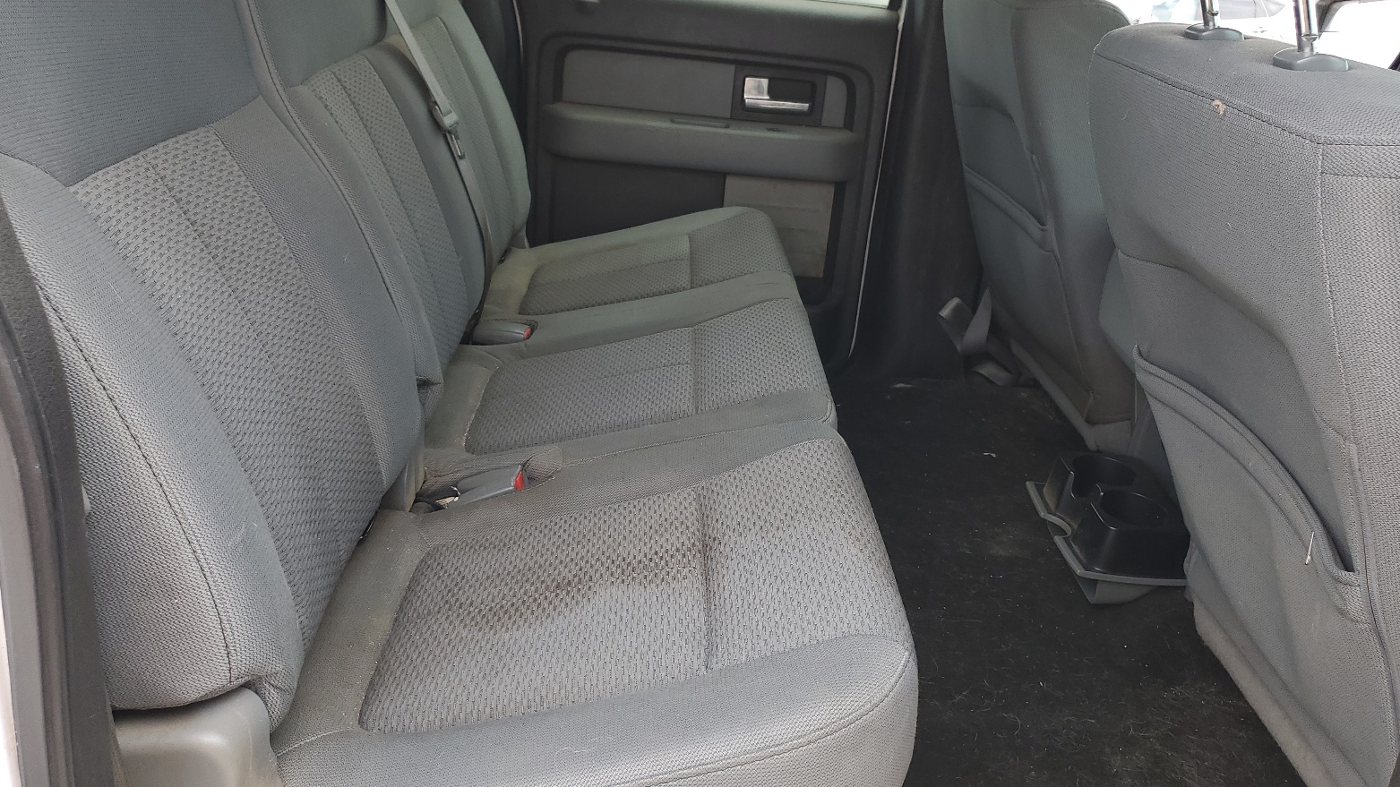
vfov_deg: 40.0
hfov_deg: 66.1
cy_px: 310
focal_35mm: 29
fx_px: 1076
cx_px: 708
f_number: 1.5
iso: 50
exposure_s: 1/278
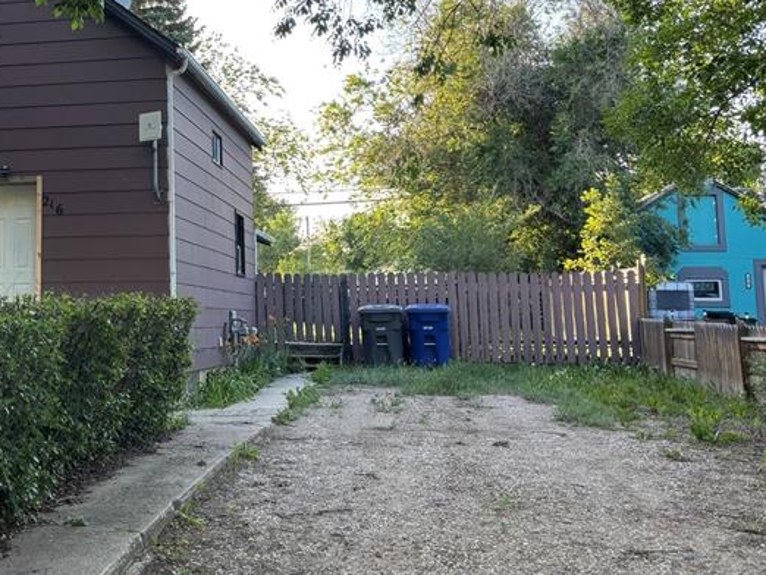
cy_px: 145
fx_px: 1129
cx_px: 119
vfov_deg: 28.2
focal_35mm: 51
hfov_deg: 35.8
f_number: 1.6
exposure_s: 1/166
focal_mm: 5.96
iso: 40
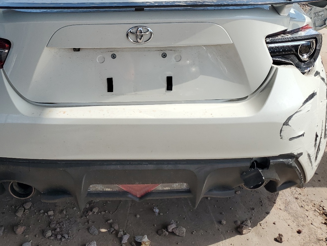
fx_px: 378
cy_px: 65
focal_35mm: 40
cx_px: 127
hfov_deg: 46.5
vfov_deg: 35.3
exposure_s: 1/3333
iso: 50
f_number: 1.5
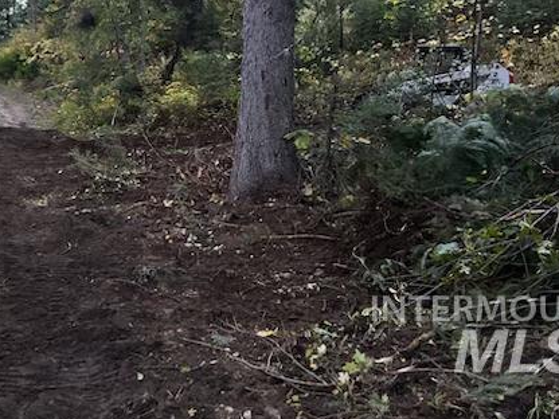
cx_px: 251
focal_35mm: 40
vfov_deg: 35.5
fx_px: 646
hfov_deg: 46.7
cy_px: 126
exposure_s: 1/30
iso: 640
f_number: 1.5
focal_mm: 5.7
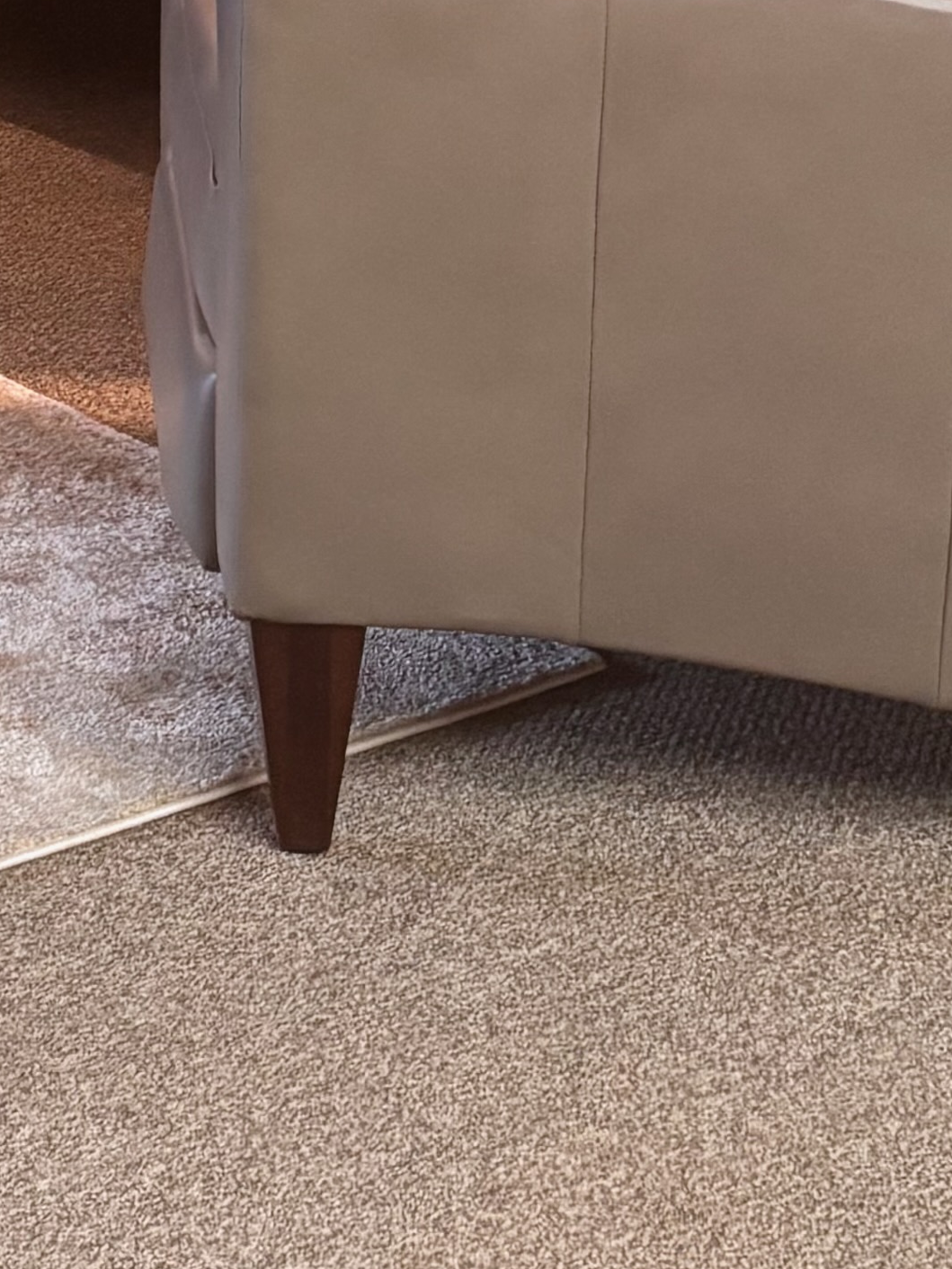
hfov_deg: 12.6
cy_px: -586
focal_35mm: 104
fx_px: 3814
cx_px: -918
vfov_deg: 17.2
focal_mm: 5.96
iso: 320
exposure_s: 1/60
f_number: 1.6
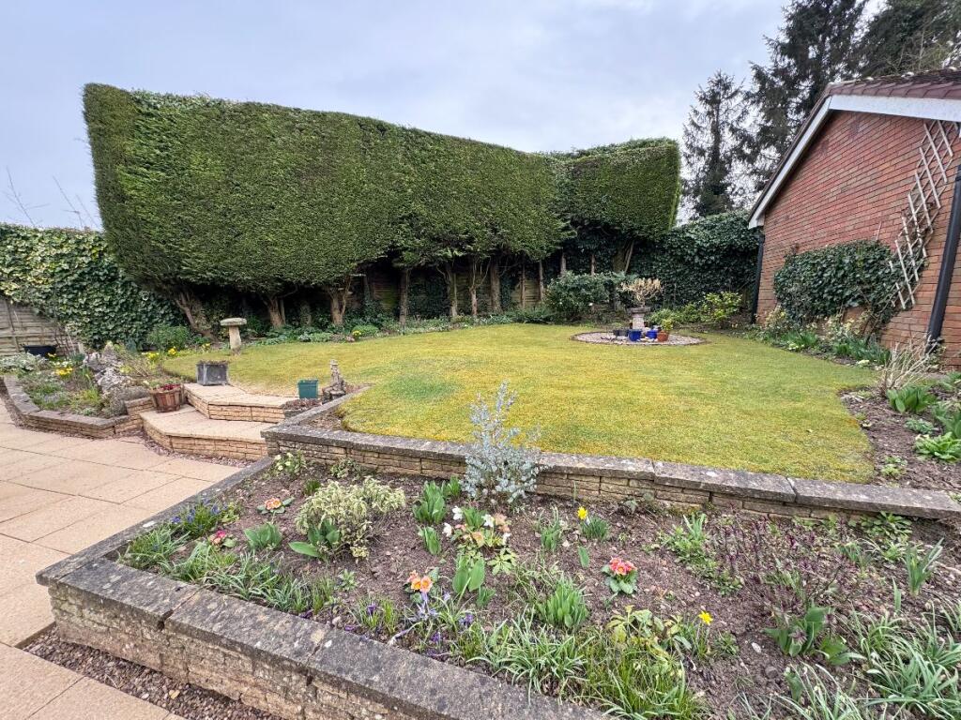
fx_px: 389
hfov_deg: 102.1
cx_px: 480
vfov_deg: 85.7
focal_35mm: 14
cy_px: 360
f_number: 2.2
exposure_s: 1/184
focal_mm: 2.22
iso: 40
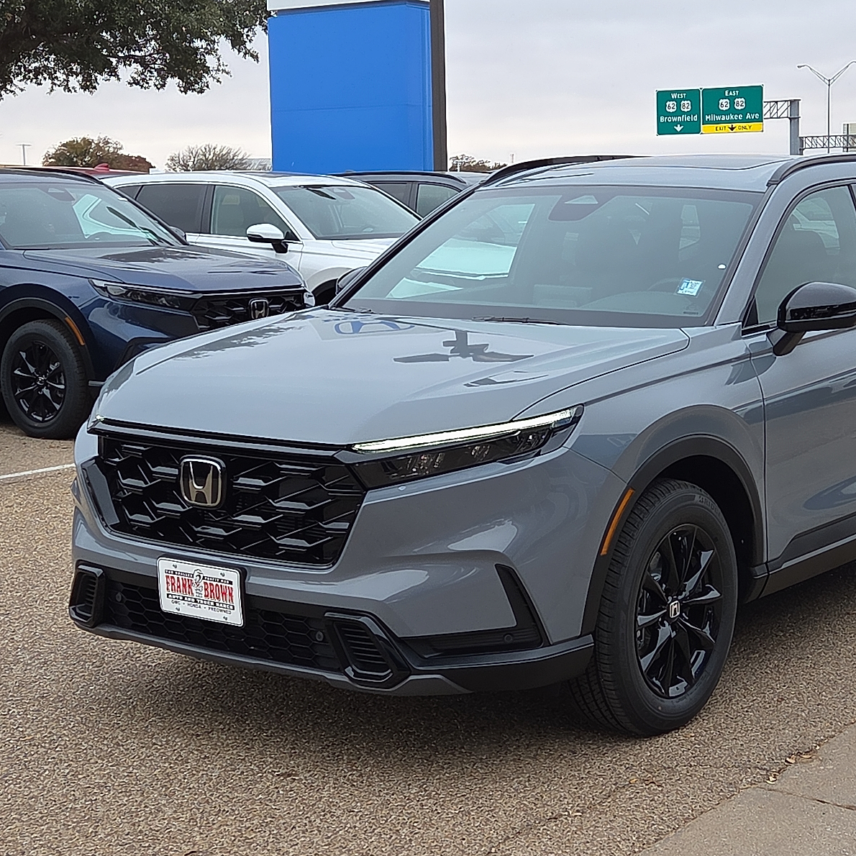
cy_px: 431
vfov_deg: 27.3
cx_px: 547
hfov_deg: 27.2
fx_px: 1763
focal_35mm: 63
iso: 76
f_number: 1.8
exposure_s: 1/1111
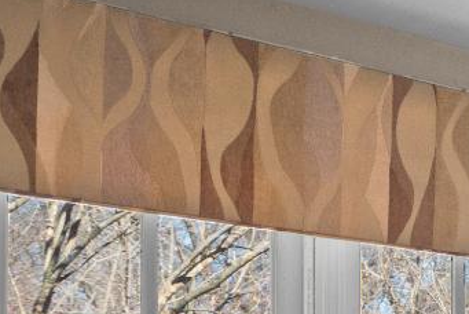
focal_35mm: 96
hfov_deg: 14.1
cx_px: 1142
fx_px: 1252
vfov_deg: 13.3
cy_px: 496
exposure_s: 1/13
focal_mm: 16
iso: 800
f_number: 4
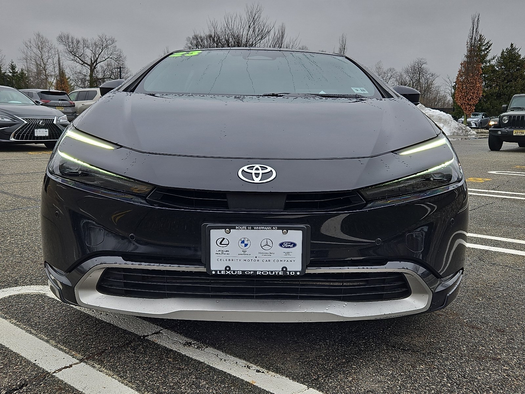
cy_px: 197
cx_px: 262
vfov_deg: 58.9
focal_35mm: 23
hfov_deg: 73.9
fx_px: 349
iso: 25
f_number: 1.8
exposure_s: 1/217
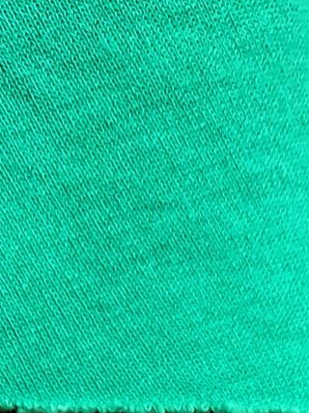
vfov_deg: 10.9
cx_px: 176
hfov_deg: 10.7
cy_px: 1138
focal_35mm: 138
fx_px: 1643
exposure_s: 1/60.2
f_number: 1.8
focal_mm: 5.54
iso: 64
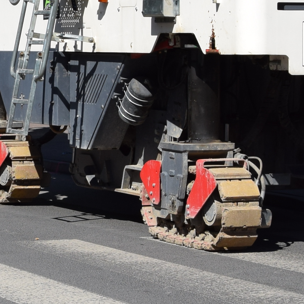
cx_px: 57
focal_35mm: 189
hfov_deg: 9.2
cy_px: 69
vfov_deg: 9.2
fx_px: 1878
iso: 200
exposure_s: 1/400
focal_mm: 28
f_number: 10
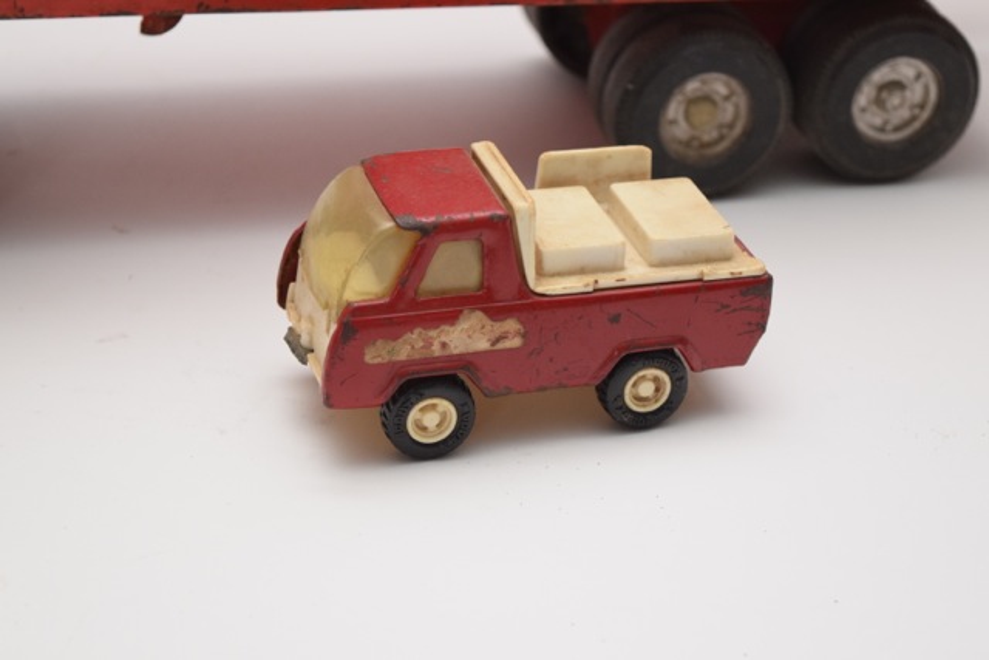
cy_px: 330
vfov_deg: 16.6
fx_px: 2267
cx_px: 494
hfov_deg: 24.6
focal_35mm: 82
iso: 1600
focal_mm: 55
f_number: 5.6
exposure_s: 1/125
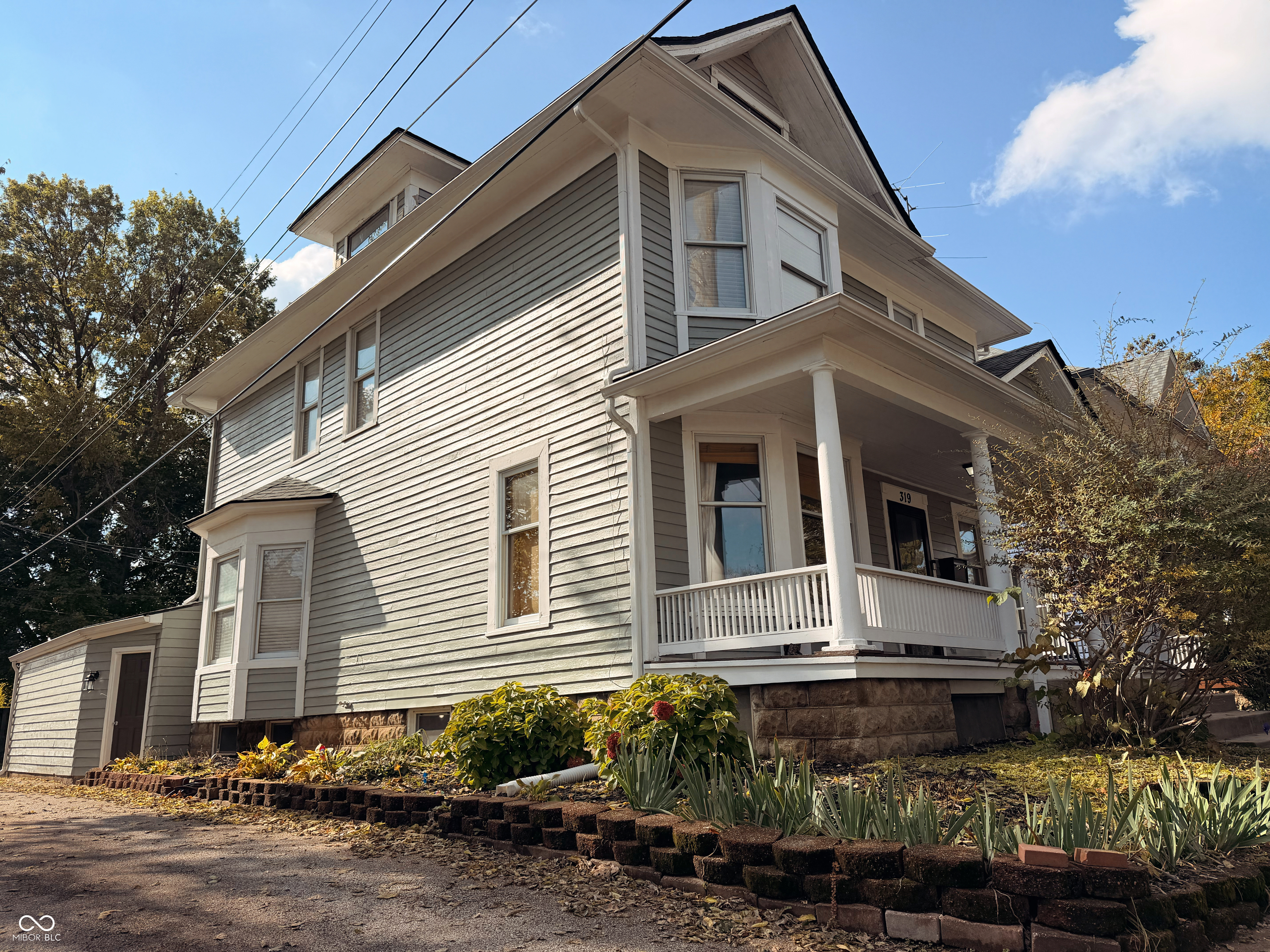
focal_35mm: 24
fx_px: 881
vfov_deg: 56.8
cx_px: 635
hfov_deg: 71.6
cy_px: 476
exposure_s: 1/4167
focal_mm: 6.76
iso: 80
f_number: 1.78
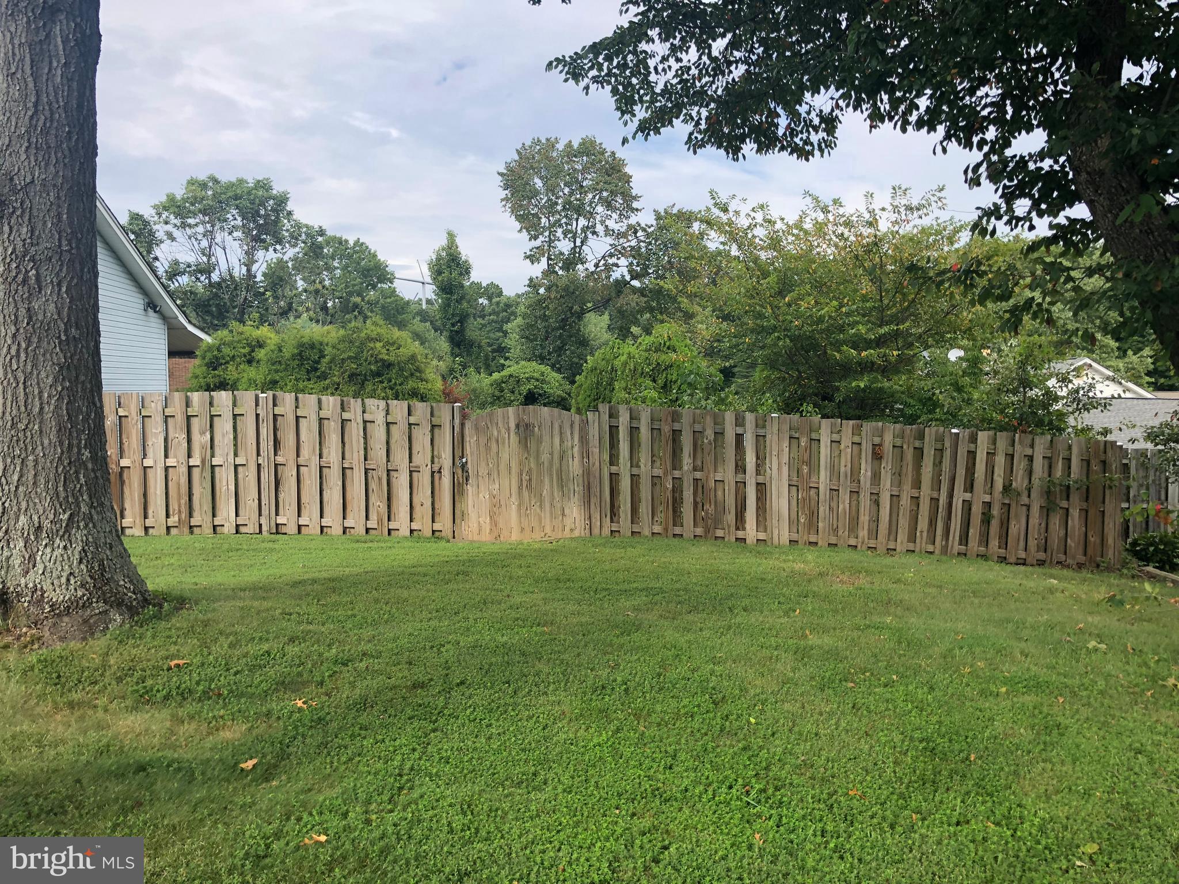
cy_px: 442
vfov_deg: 49.7
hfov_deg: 63.4
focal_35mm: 28
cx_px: 590
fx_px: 954
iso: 20
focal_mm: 3.99
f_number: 1.8
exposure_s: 1/725
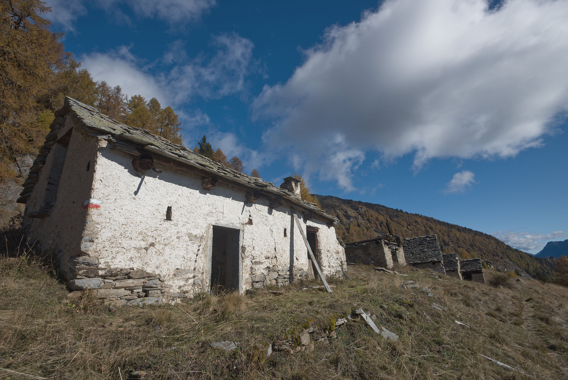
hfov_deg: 96.7
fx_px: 253
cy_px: 190
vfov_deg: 73.8
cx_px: 284
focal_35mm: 16
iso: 100
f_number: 11
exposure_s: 1/160
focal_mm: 16
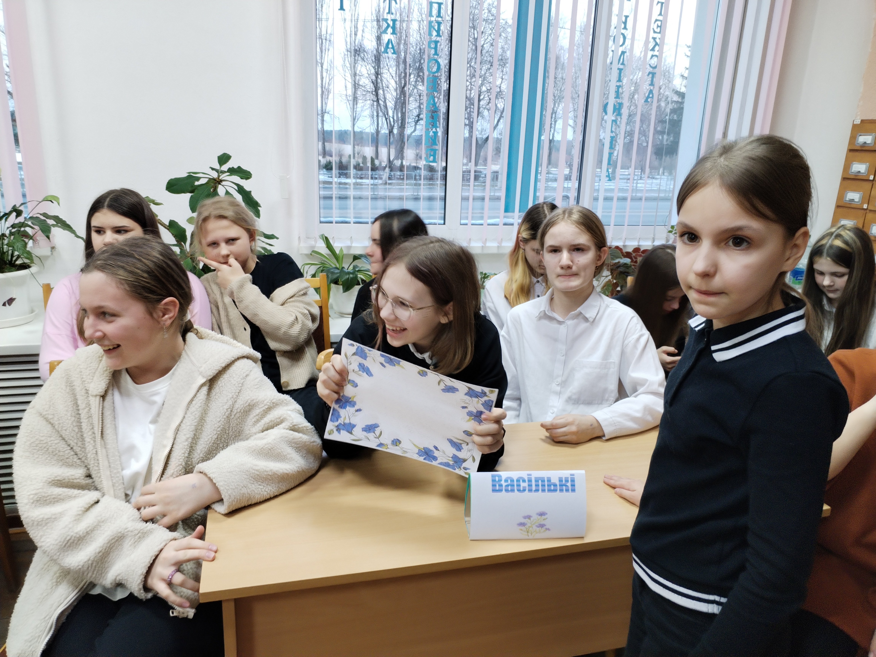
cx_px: 438
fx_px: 734
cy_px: 328
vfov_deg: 48.2
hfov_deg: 61.7
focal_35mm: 29
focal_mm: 4.75
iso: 357
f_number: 1.8
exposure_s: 1/33.3
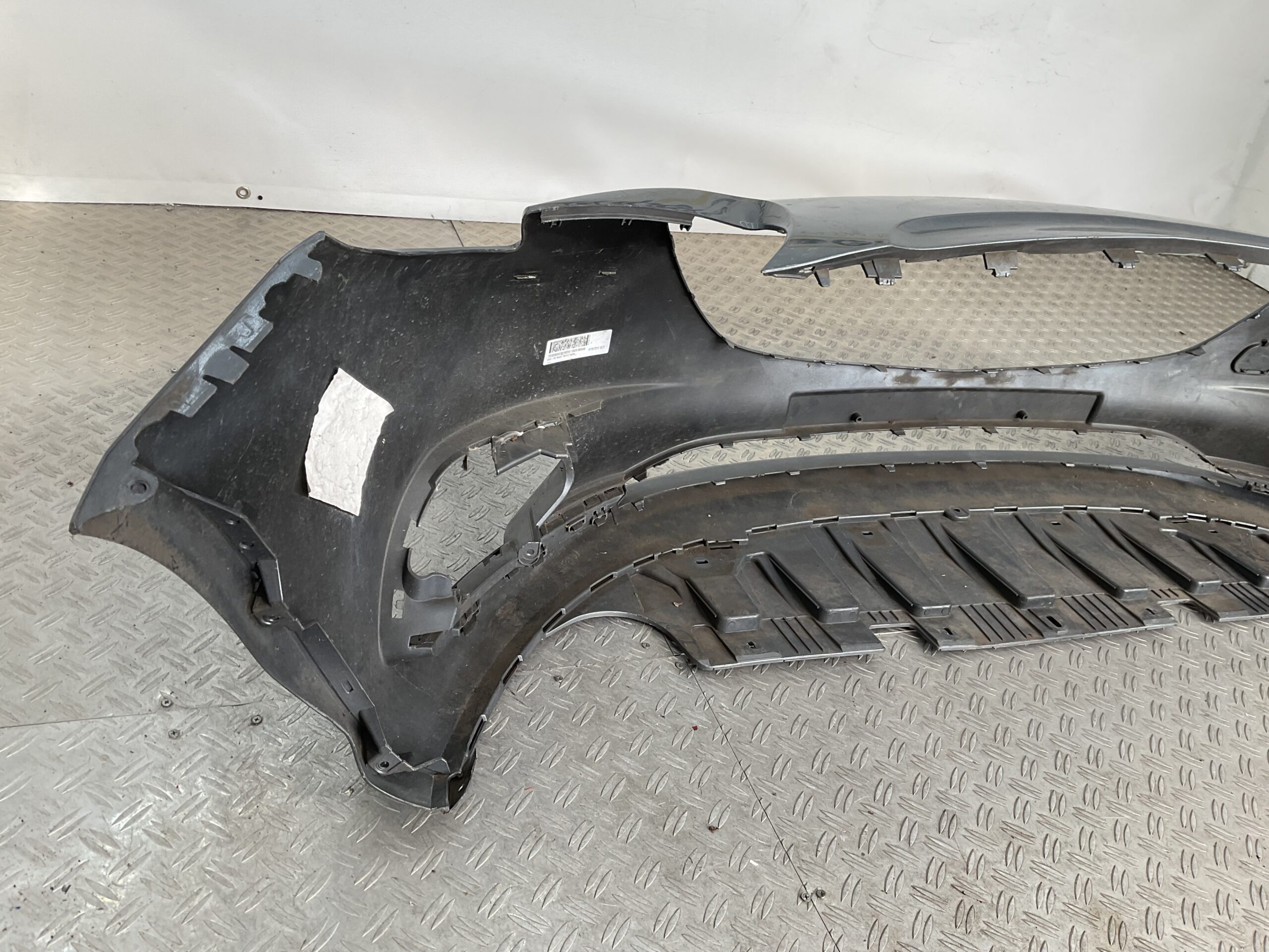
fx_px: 1063
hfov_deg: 61.7
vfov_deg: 48.2
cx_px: 634
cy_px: 476
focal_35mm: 29
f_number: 1.8
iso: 16
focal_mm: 3
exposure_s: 1/232
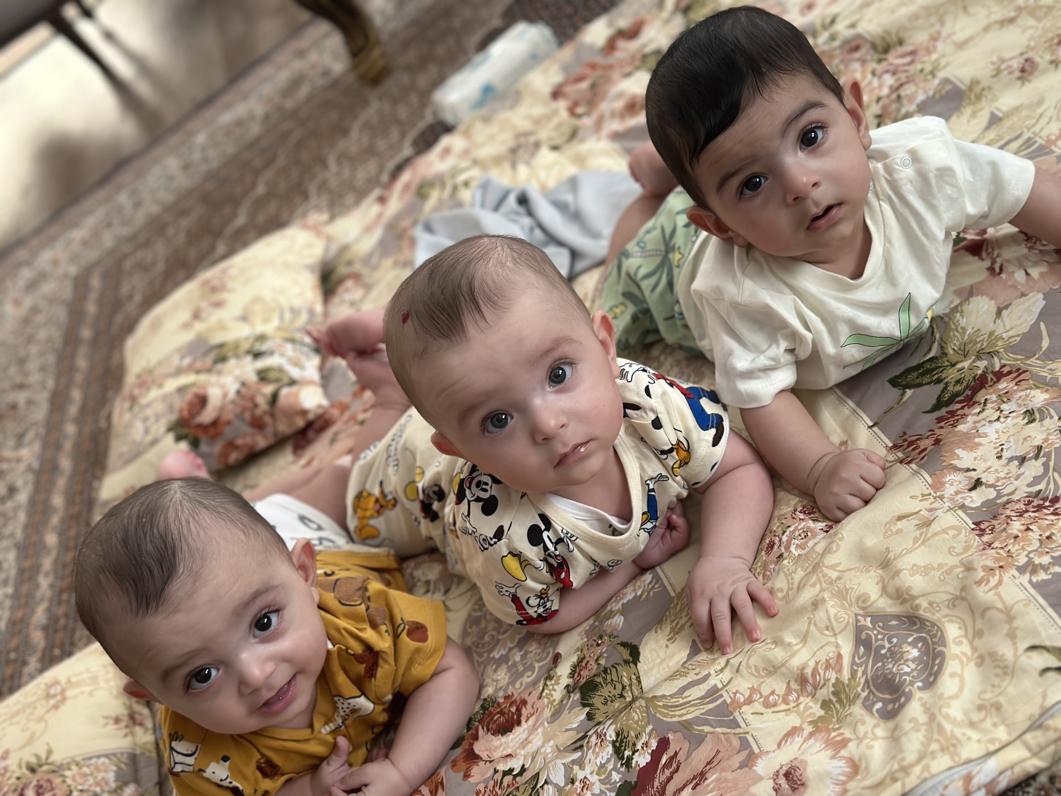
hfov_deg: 39.7
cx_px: 530
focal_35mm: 48
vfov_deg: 30.3
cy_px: 398
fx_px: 1471
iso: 400
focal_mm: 6.86
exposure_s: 1/44
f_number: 1.78
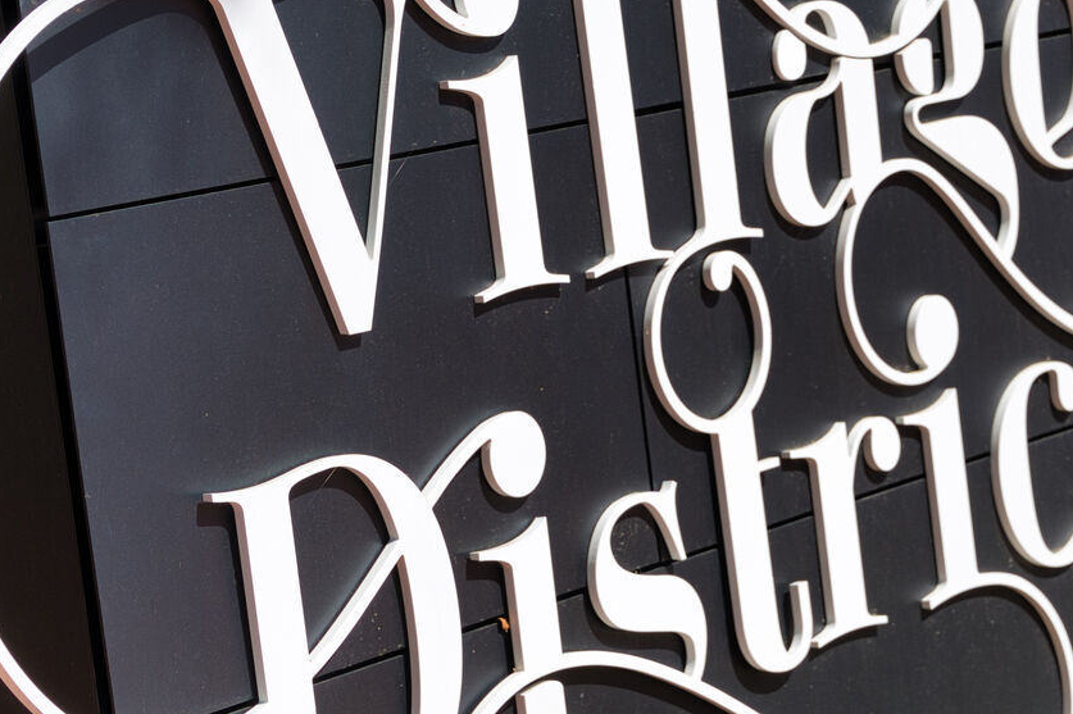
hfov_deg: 15.9
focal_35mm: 129
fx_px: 3842
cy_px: 347
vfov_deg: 10.6
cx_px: 651
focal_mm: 54
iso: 100
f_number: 5.6
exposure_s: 1/640
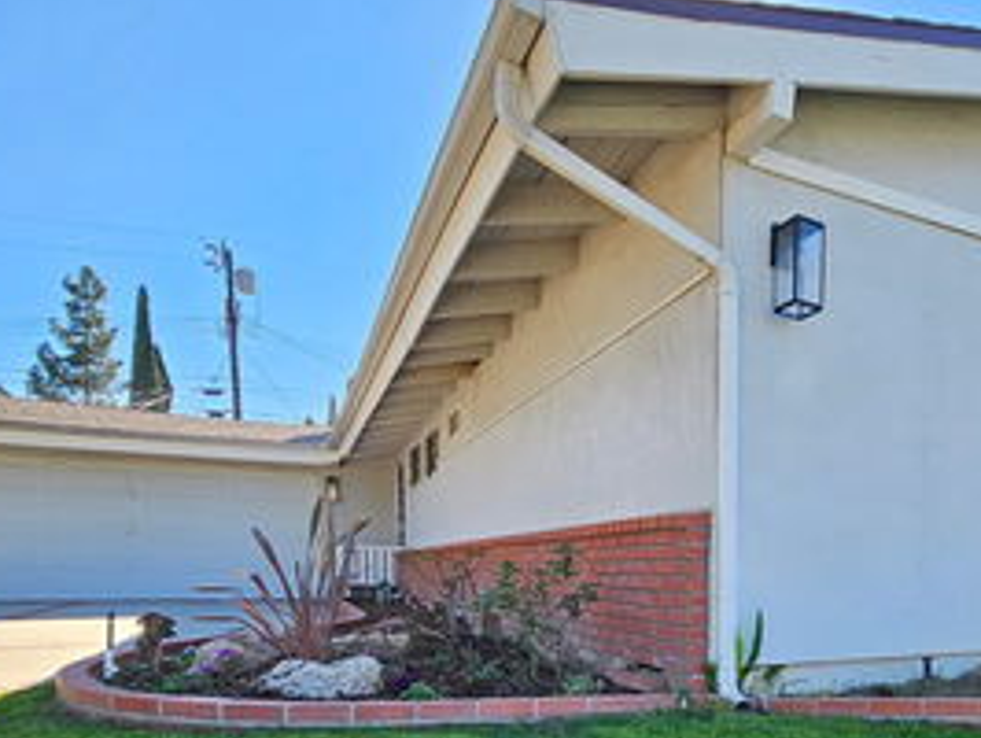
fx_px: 709
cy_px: 620
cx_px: 715
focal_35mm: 25
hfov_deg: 65.8
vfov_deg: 50.6
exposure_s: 1/433
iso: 50
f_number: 2.2
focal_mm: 2.2
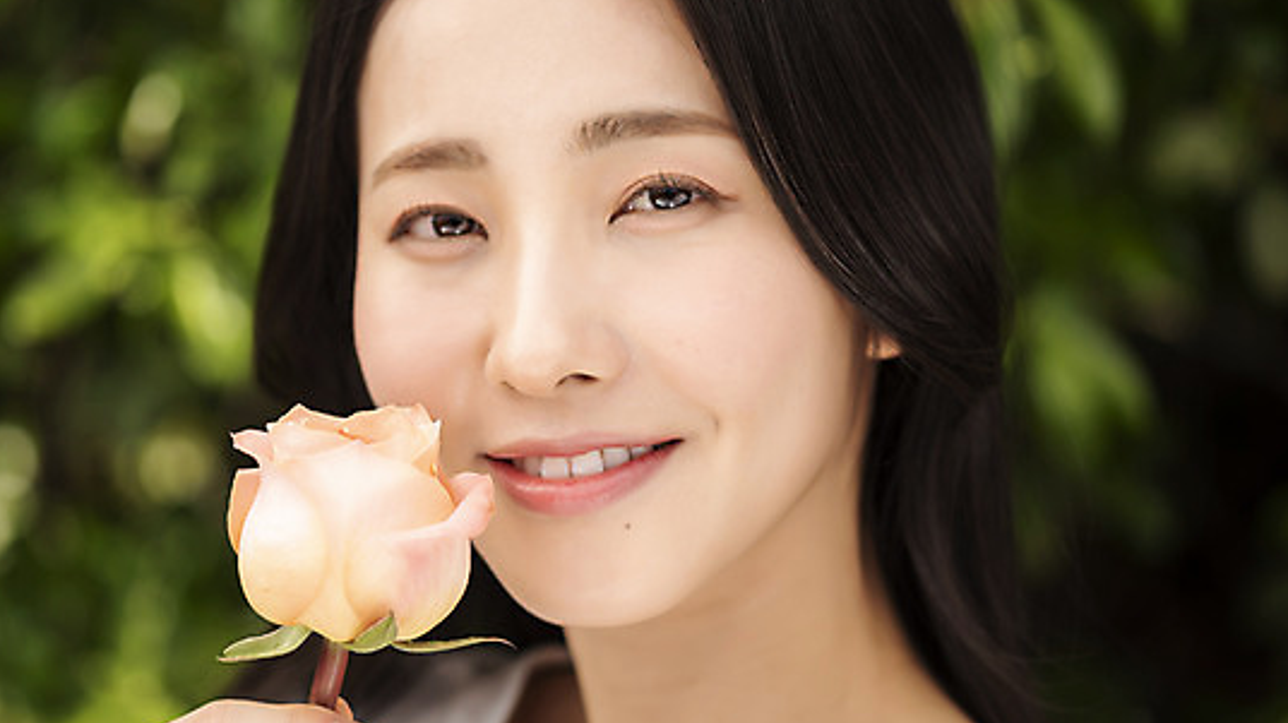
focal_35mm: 123
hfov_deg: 17.4
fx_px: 4199
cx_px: 573
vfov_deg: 9.8
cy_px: 348
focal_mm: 105
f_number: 4
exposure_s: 1/400
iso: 100
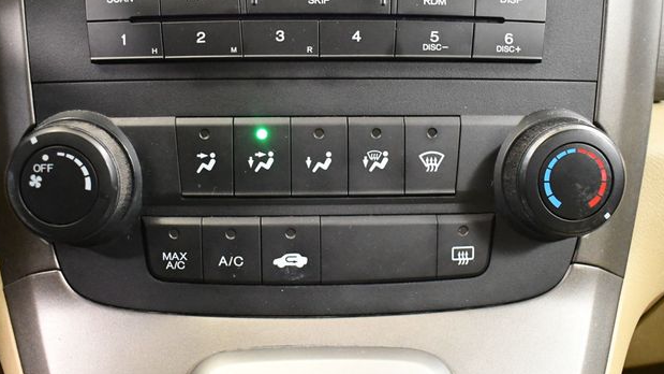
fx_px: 687
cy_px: 186
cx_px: 323
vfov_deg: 30.4
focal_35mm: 39
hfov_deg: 51.6
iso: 6400
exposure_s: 1/60
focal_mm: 18
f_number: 3.5
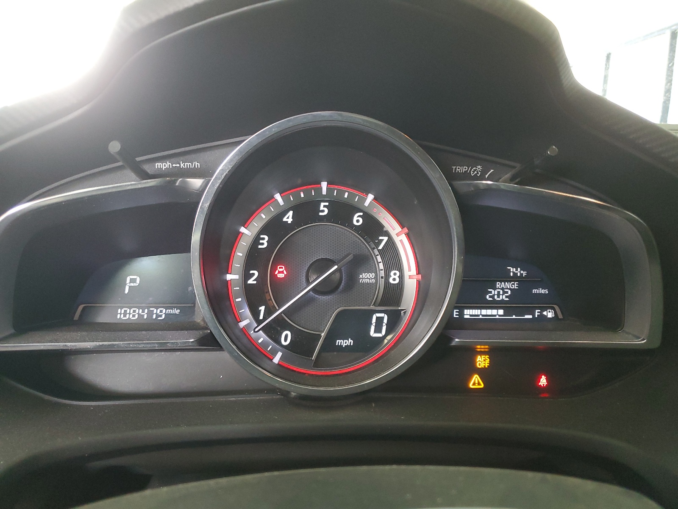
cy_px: 254
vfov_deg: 53.1
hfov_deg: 67.3
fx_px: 509
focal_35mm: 26
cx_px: 339
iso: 219
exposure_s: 1/60.2
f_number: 1.5
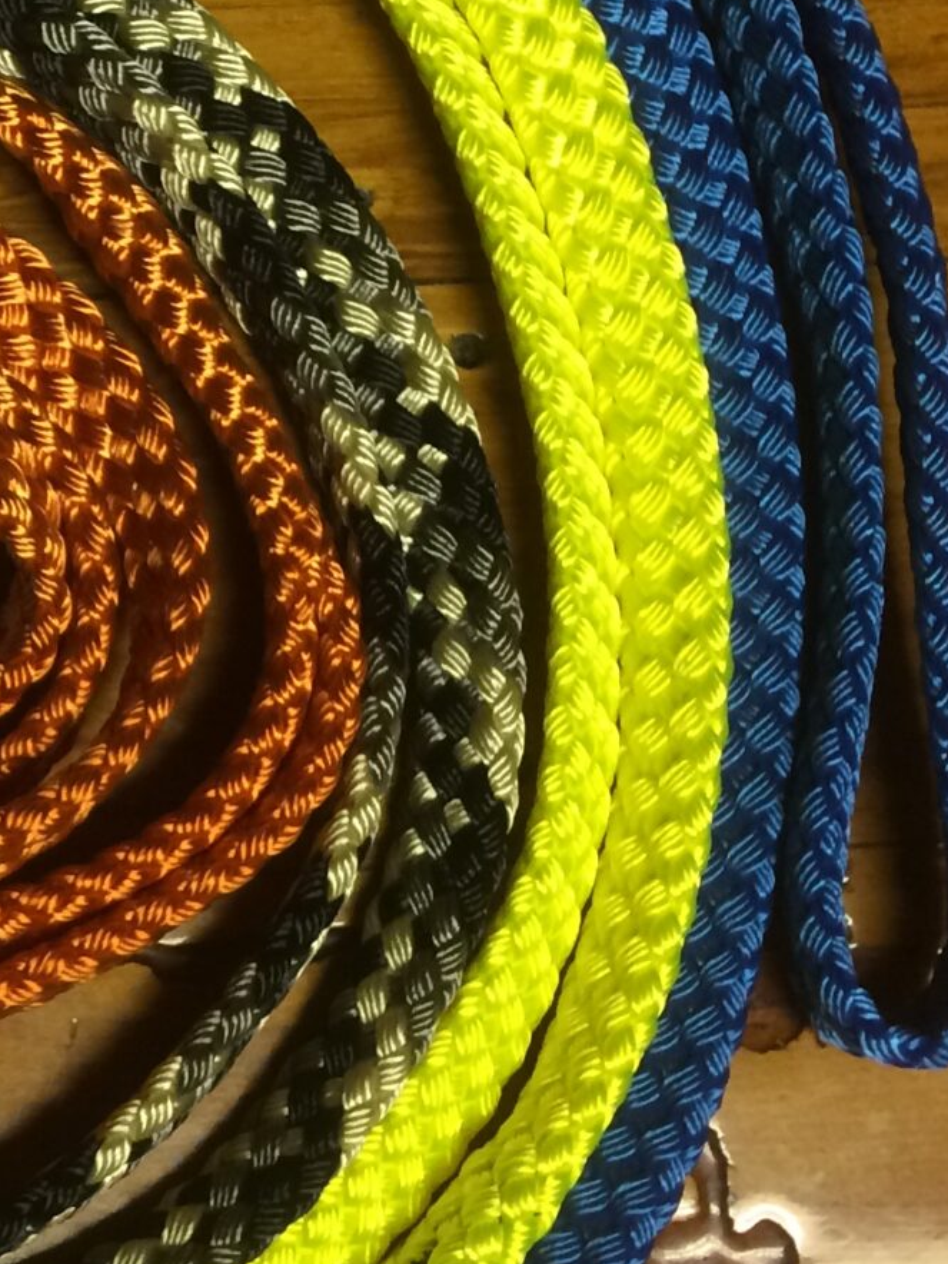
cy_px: 412
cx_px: -322
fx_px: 3067
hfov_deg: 16.5
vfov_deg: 23.2
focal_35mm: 84
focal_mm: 4.15
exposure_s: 1/33
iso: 160
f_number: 2.2
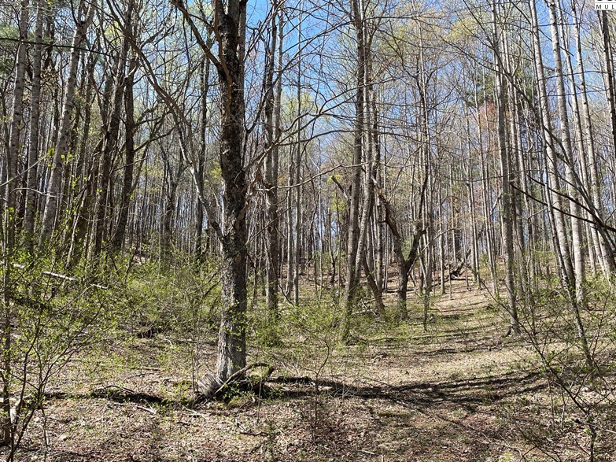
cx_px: 352
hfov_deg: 53.8
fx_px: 605
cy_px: 272
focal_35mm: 34
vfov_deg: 41.6
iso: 32
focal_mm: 4.2
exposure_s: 1/972
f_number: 1.6
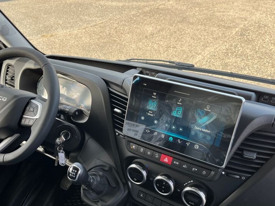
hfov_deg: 49.9
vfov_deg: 38.3
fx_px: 294
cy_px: 135
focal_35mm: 37
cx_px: 112
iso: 40
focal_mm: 5.1
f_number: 1.6
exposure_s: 1/202
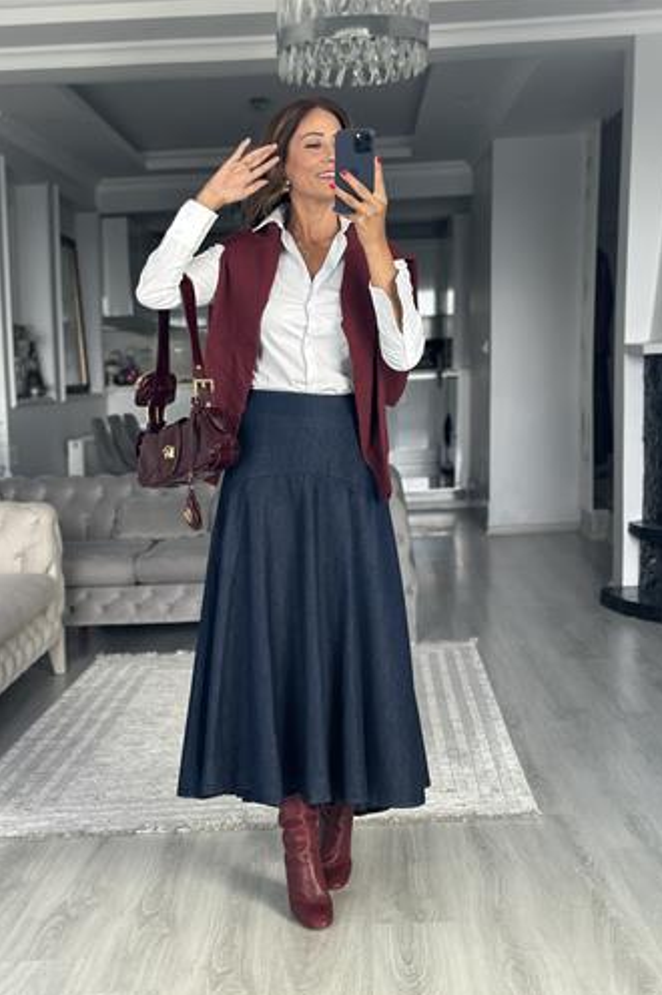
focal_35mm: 51
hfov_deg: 26.4
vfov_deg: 38.9
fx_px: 1409
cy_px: 504
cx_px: 315
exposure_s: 1/98
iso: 125
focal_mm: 6.86
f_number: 1.78
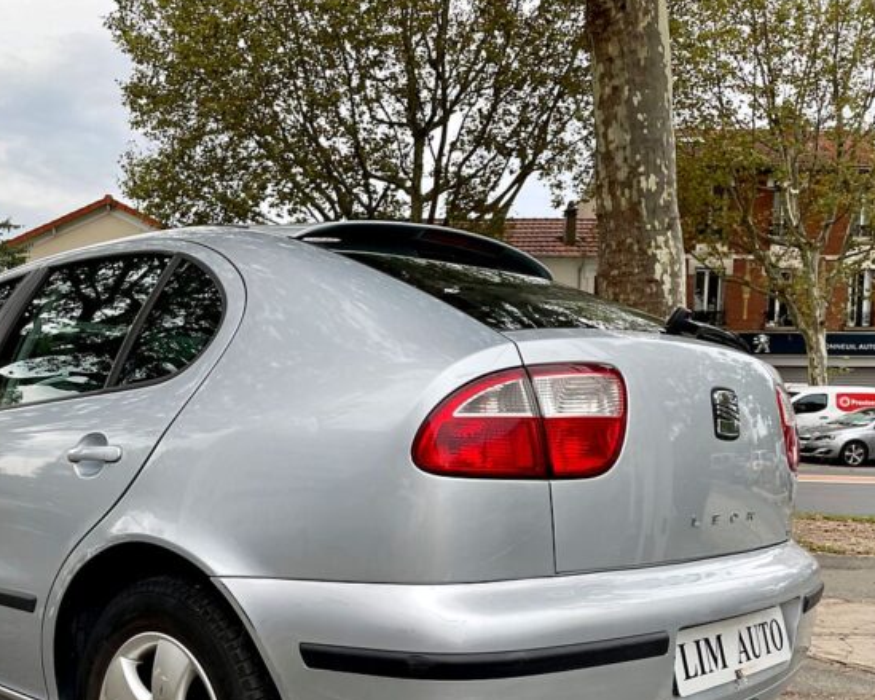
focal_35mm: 37
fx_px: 958
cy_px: 474
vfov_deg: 39.6
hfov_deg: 47.9
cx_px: 263
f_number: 1.6
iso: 32
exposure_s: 1/368
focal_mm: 4.2
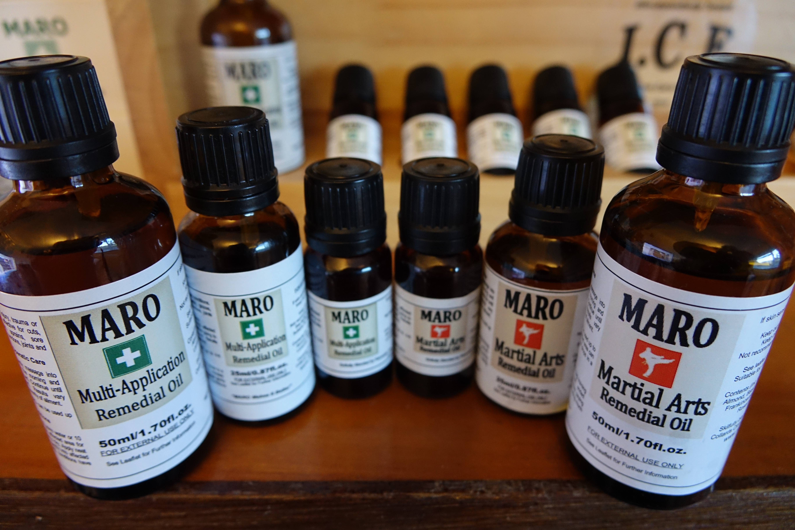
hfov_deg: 73.7
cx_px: 398
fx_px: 530
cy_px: 265
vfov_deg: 53.1
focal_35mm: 24
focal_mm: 8.8
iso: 800
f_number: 2.8
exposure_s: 1/25
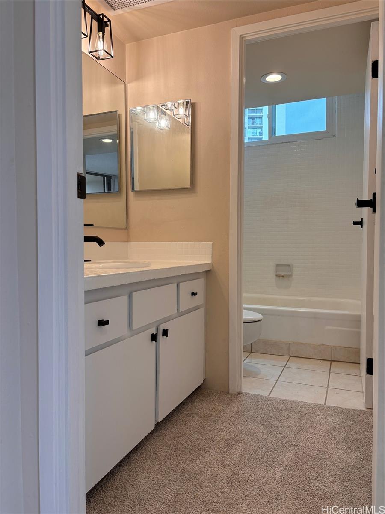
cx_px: 192
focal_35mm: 26
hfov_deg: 53.1
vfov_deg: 67.3
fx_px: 386
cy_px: 257
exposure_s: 1/159
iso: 64
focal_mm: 5.96
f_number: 1.6
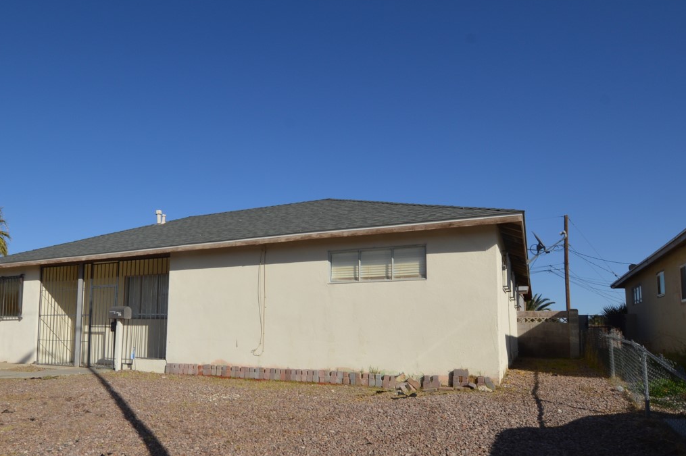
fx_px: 457
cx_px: 251
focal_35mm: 24
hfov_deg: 72.4
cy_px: 301
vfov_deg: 52.1
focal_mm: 10
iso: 100
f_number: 13
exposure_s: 1/200
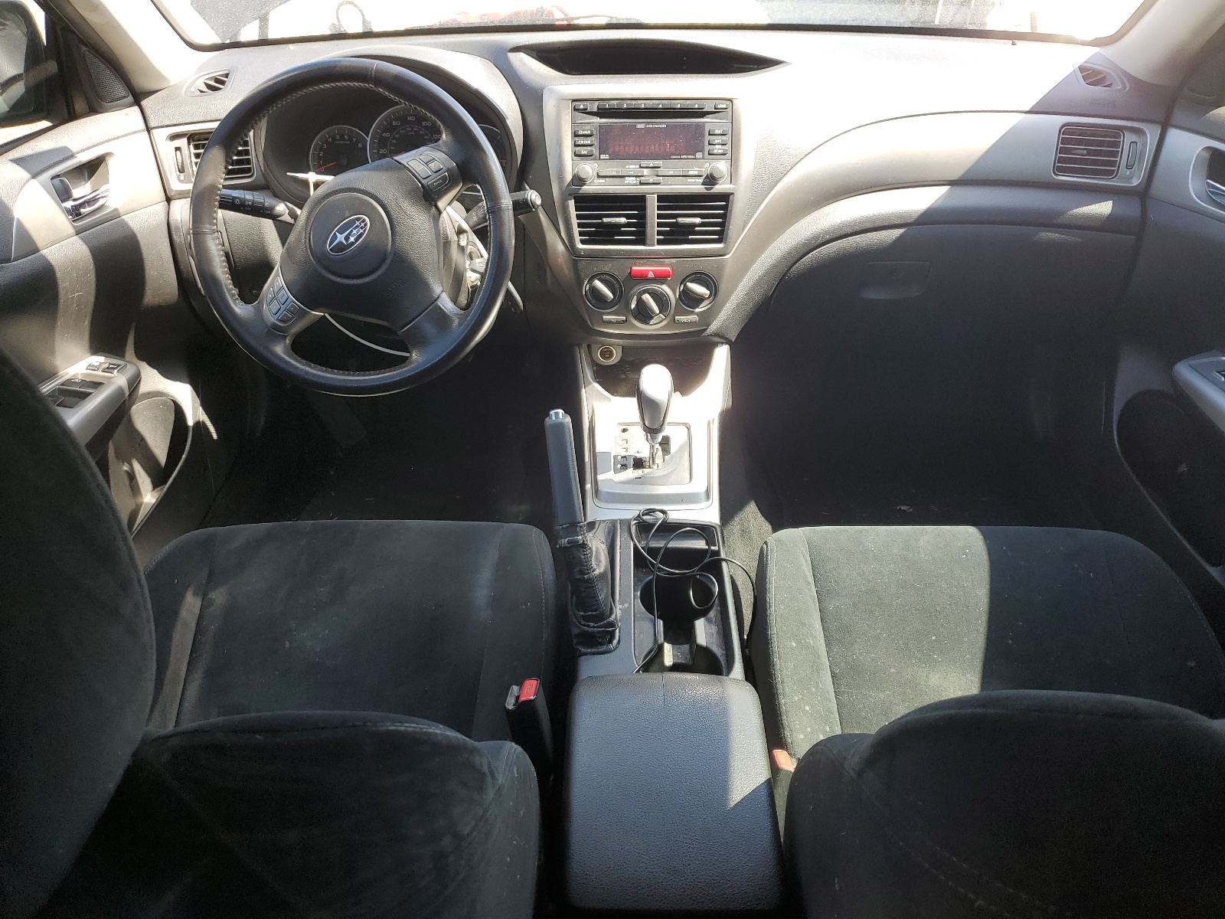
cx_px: 612
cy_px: 460
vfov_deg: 53.1
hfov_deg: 67.3
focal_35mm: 26
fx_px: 920
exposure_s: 1/185
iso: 50
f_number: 1.5
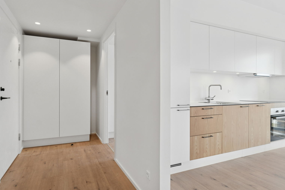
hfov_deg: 82.5
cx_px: 138
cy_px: 95
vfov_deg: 60.6
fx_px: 162
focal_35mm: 21
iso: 200
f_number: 8
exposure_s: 1/80
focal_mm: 13
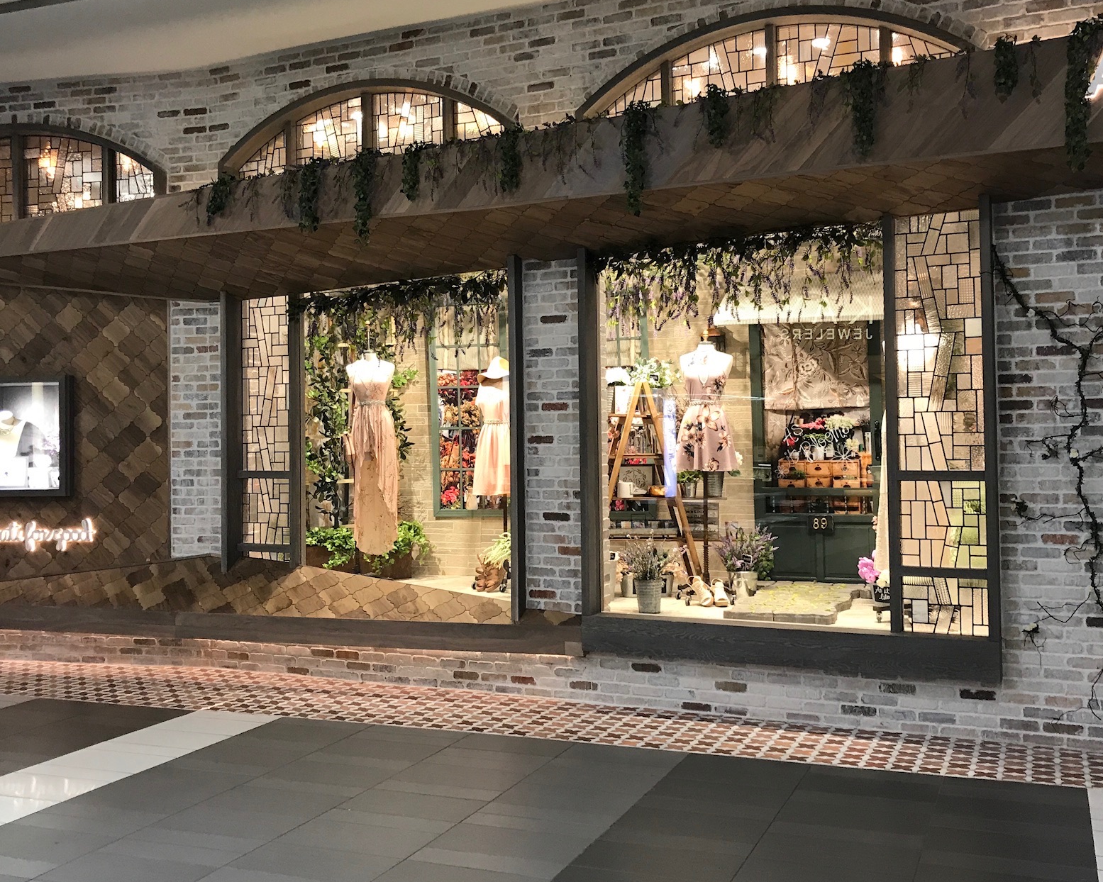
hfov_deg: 50.3
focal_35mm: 36
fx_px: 1175
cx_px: 567
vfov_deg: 41.1
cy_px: 405
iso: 32
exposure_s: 1/30
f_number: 1.8
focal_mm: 3.99
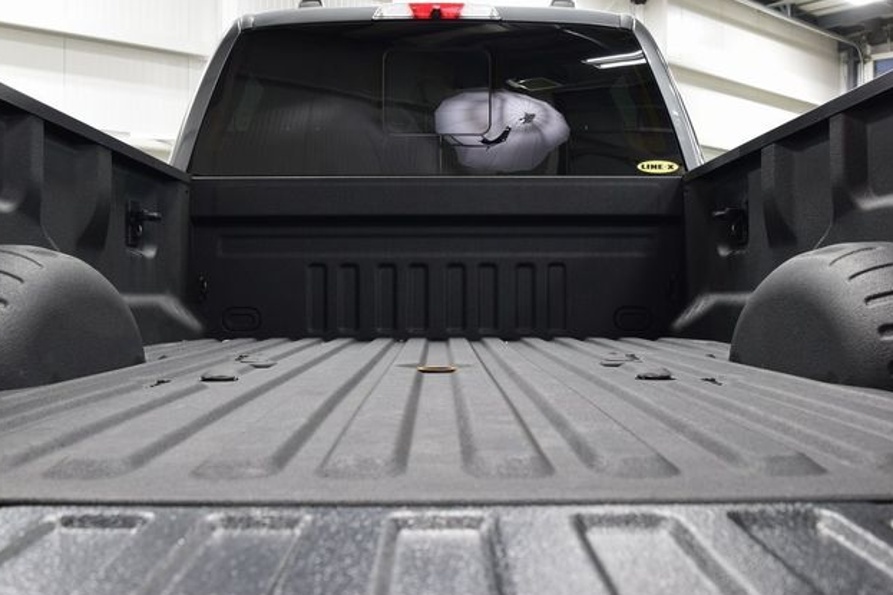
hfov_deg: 51.9
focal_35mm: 37
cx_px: 440
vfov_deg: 35.9
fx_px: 918
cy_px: 302
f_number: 6.3
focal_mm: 24
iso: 800
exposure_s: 1/15
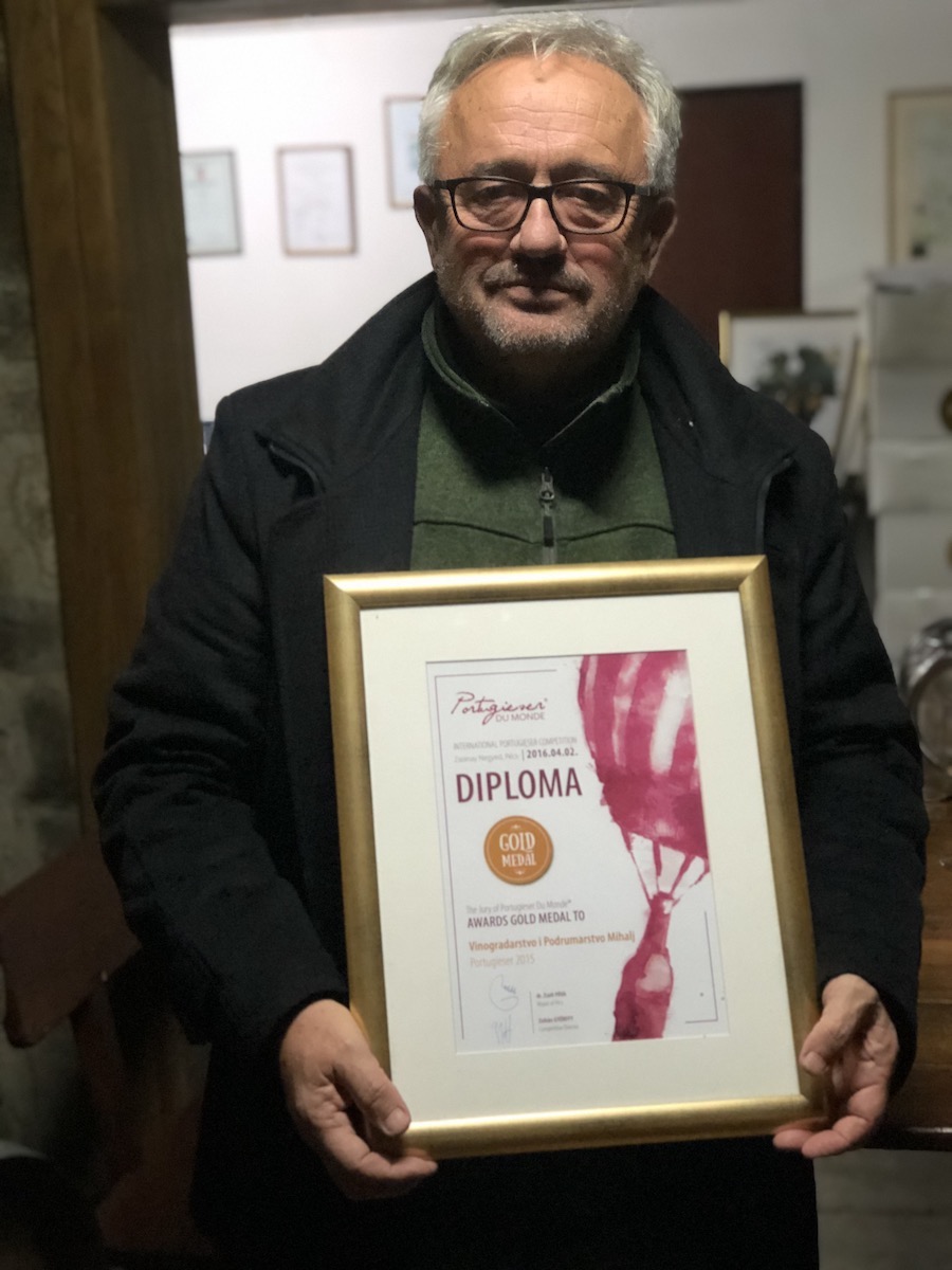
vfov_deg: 33.8
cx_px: 476
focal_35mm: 57
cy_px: 635
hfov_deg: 25.7
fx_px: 2090
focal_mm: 6.6
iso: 320
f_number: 2.8
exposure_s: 1/33
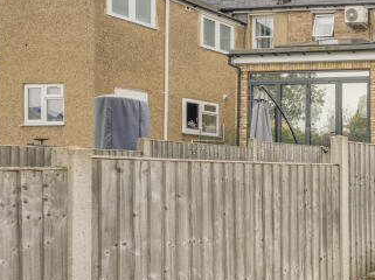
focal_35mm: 43
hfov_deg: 26.9
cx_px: 590
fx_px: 465
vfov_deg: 33.2
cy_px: 188
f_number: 11
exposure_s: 1/30
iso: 64
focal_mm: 14
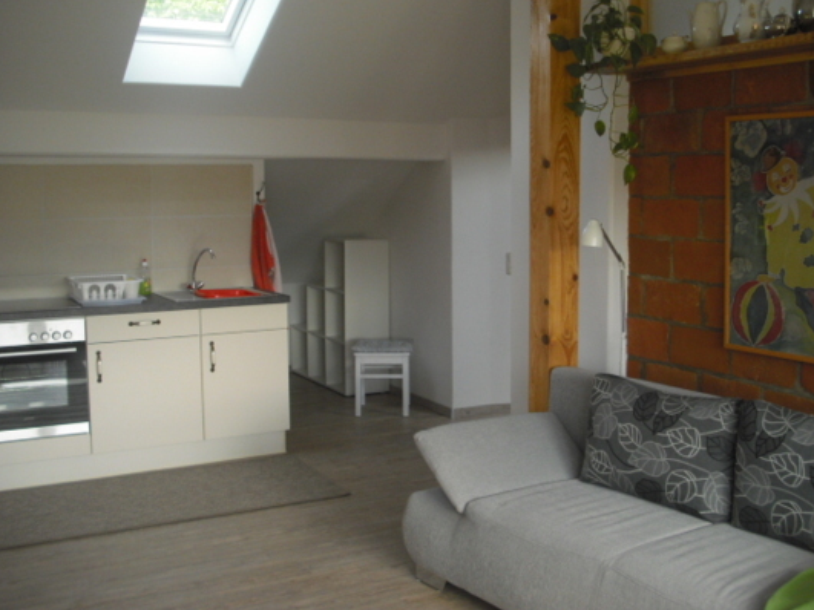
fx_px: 987
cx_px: 438
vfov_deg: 34.3
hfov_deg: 44.8
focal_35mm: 42
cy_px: 274
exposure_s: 1/100
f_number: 2.8
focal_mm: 6.2
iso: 200
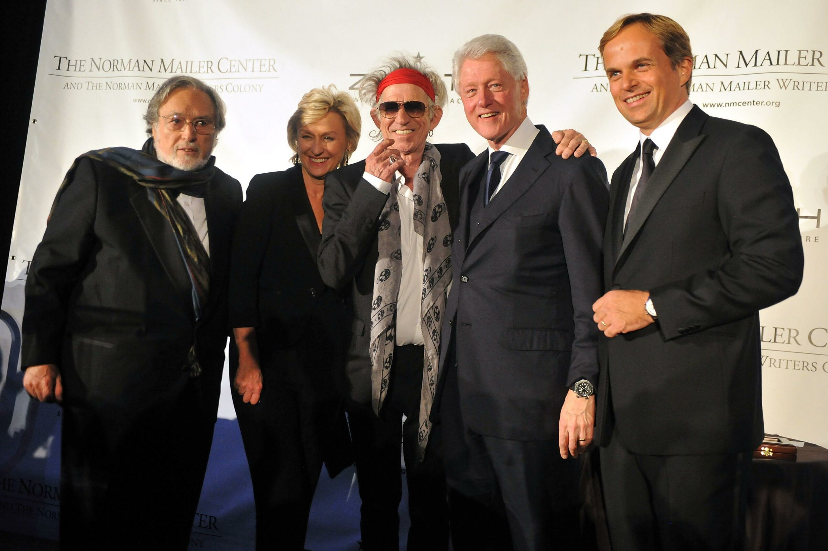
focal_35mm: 45
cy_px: 276
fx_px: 1034
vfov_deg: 29.8
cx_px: 414
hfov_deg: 43.6
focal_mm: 45
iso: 5000
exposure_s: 1/200
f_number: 3.5
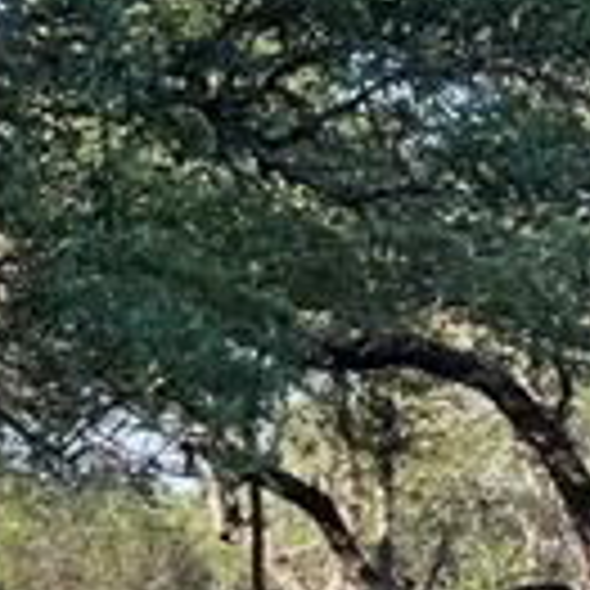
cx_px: -1004
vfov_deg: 9.7
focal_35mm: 179
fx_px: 3452
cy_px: 473
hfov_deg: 8.6
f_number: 1.5
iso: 50
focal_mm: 5.7
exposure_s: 1/611
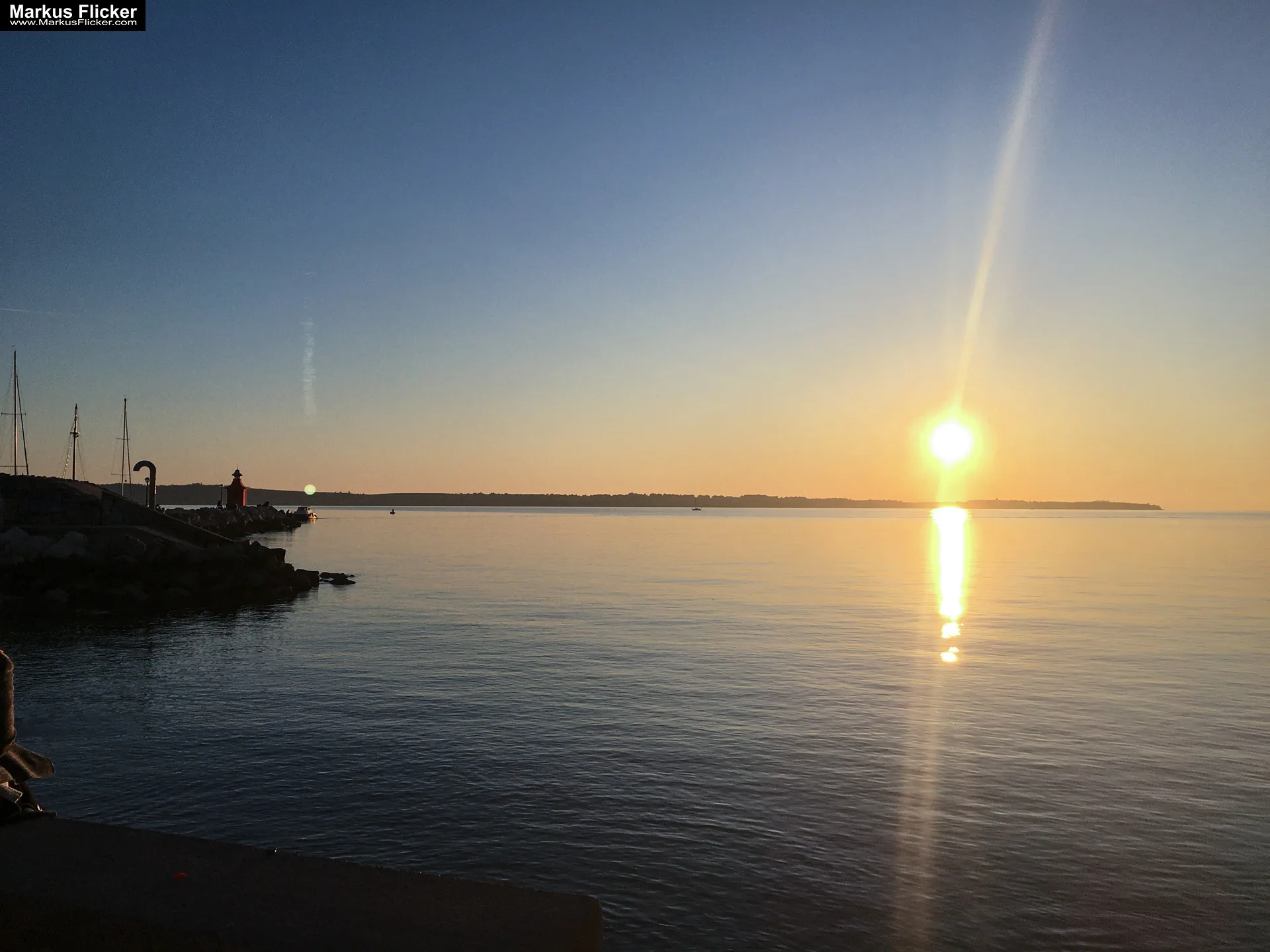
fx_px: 1064
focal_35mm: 29
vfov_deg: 48.2
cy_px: 476
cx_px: 635
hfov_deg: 61.7
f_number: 2.2
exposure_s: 1/3200
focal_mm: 4.15
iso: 25
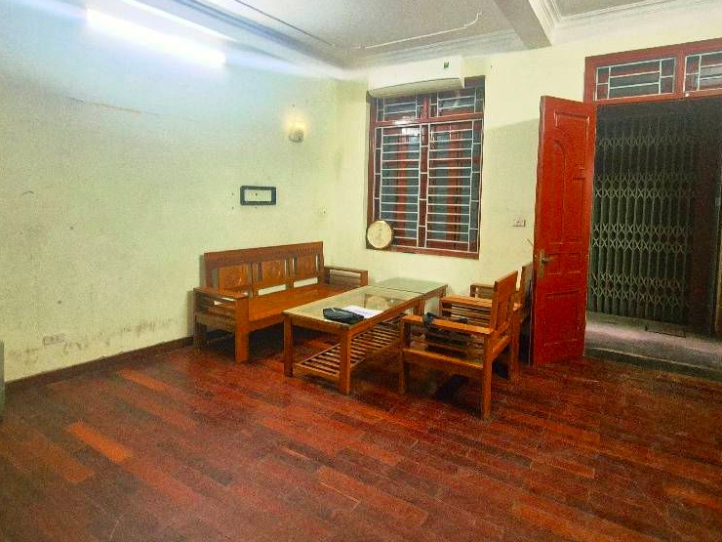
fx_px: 375
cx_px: 381
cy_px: 230
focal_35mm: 18
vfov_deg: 71.2
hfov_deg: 87.7
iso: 1000
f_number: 2.2
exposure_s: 1/50
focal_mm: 2.2
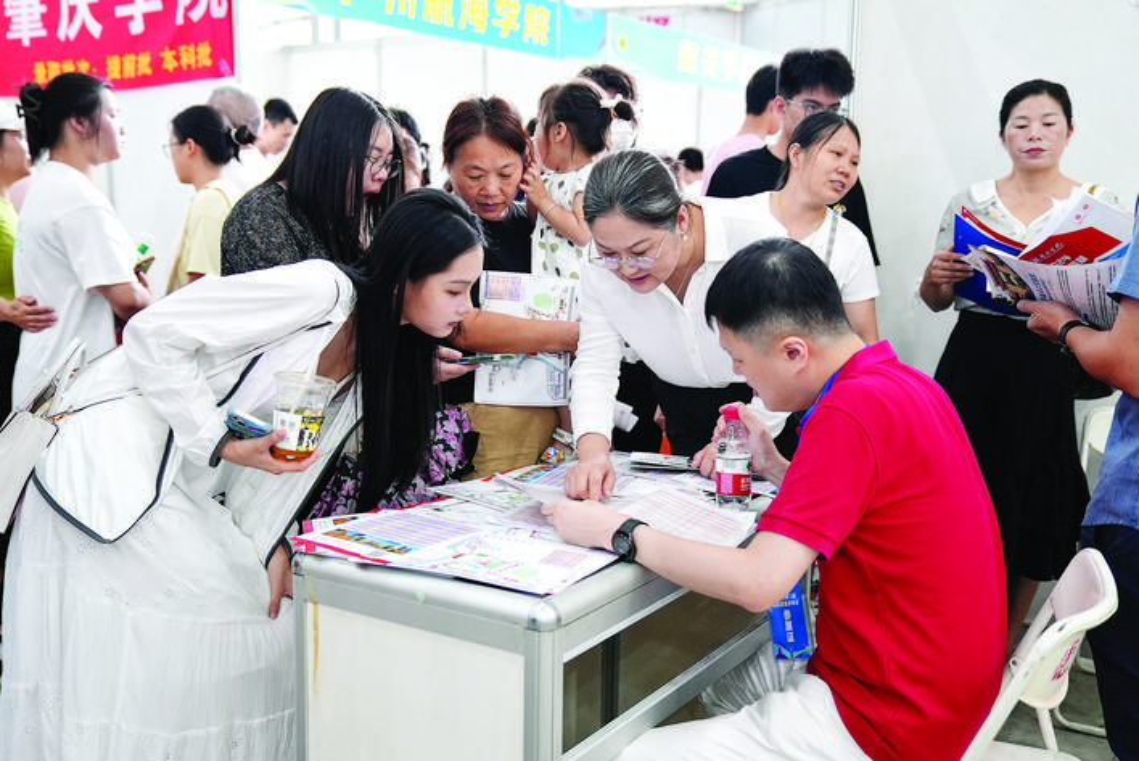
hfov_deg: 51.9
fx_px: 1171
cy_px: 380
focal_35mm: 37
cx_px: 570
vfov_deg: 36.0
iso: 1000
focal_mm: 37
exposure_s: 1/100
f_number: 2.8
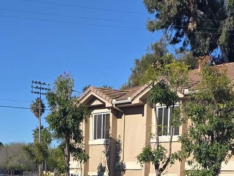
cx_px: 140
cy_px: 361
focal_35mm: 114
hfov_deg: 17.3
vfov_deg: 11.6
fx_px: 771
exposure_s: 1/5958
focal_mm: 6.3
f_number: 1.7
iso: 80
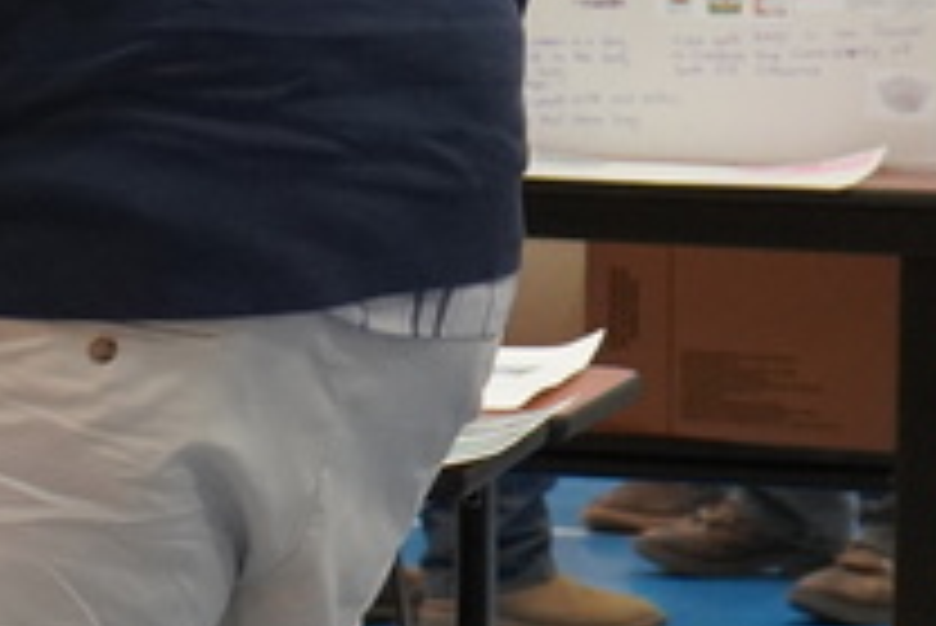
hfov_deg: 7.2
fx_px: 7285
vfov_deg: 4.9
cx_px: -450
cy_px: -182
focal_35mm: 280
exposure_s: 1/160
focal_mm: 57
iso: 5000
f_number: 5
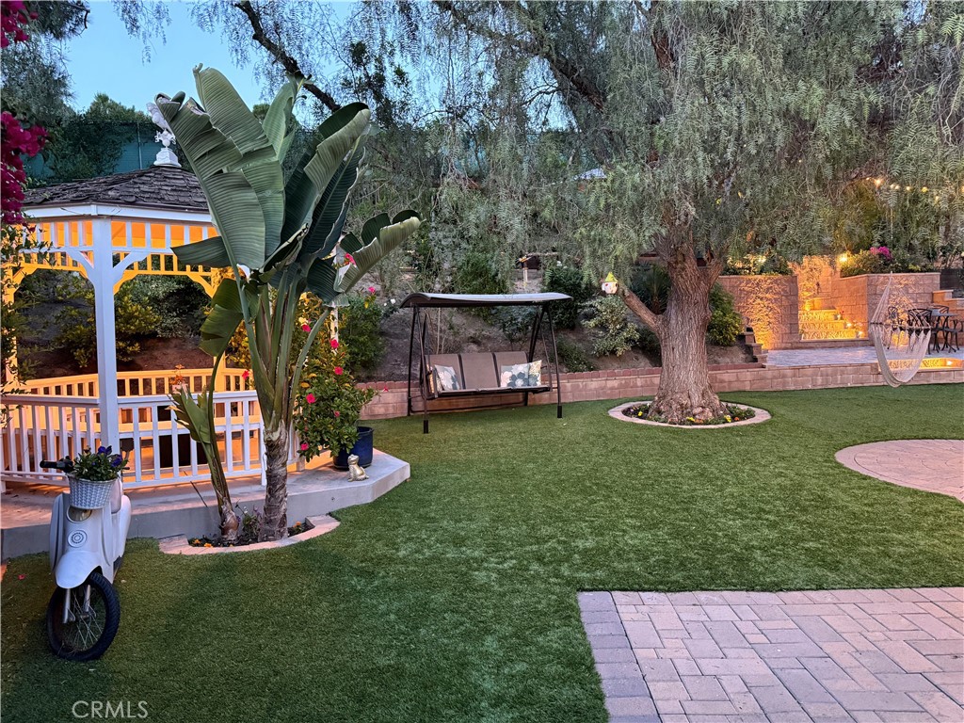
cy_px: 362
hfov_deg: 71.6
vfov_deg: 56.8
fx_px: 668
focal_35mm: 24
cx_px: 482
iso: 800
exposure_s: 1/40
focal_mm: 6.76
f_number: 1.78
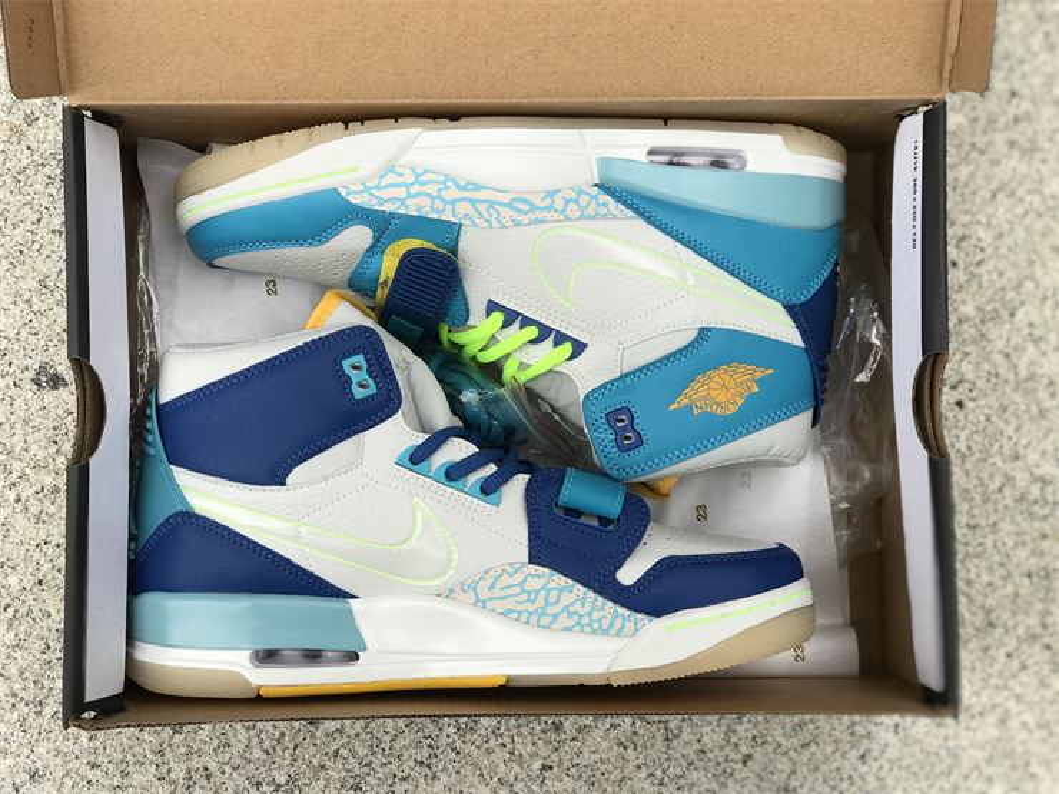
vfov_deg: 25.7
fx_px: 1744
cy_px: 397
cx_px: 530
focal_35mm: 57
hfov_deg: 33.8
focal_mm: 6.6
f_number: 2.8
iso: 25
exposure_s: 1/100
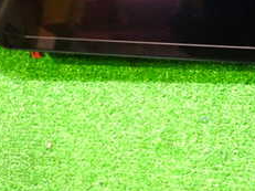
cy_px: -18
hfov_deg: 24.6
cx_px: 210
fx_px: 574
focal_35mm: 78
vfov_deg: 18.2
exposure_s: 1/25
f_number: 2.3
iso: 800
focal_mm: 5.4
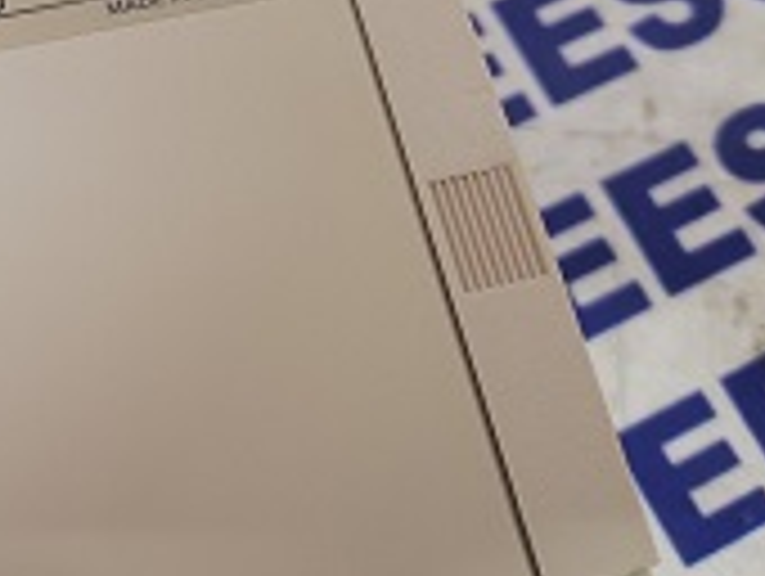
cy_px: -76
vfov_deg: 22.6
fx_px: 1350
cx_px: 45
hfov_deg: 30.0
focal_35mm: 61
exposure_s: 1/25
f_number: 1.8
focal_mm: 5.58
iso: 640
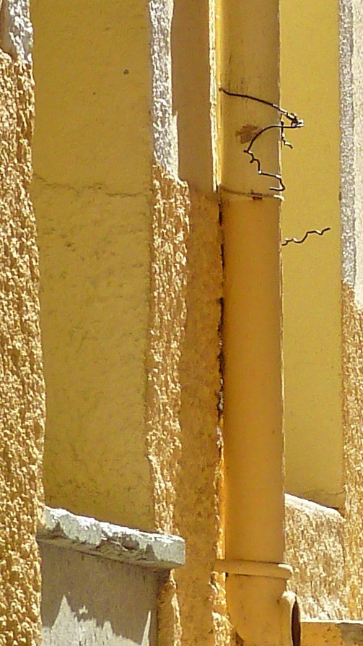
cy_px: -17
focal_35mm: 307
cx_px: 940
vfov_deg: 7.0
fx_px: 5252
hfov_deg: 3.9
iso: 80
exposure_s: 1/250
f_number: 4
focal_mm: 10.3
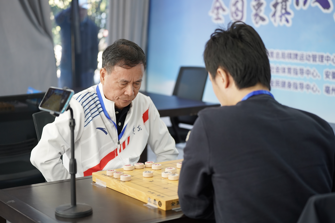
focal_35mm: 73
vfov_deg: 18.7
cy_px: 112
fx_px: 679
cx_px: 168
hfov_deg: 27.7
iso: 1000
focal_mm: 73
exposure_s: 1/200
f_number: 2.8
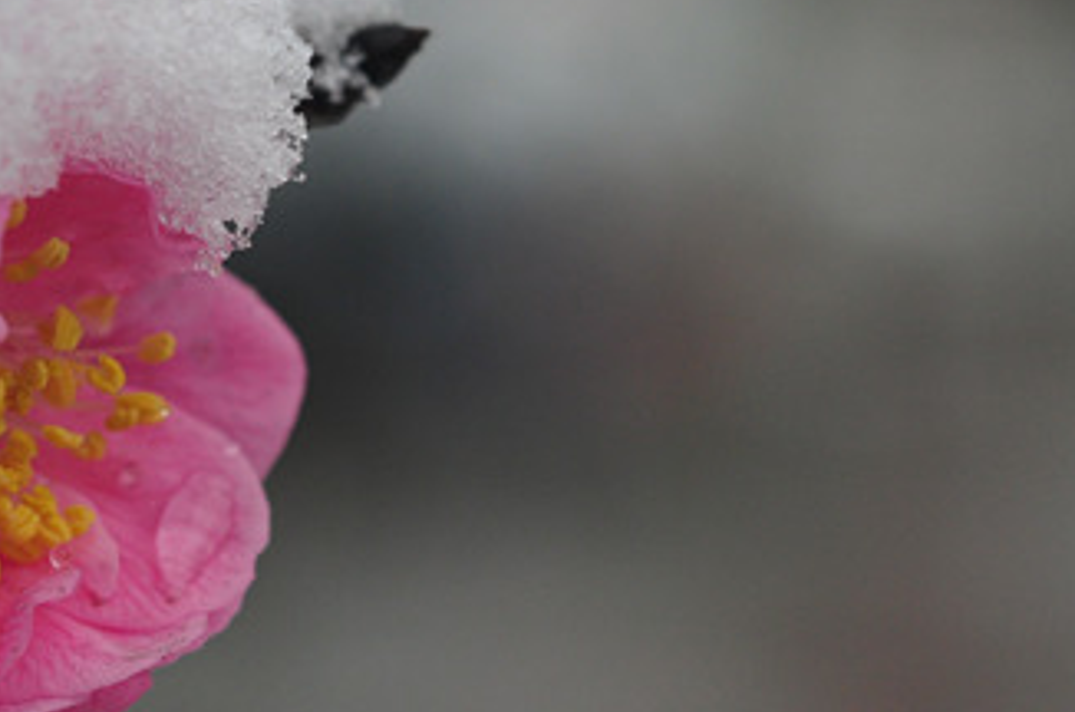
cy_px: 506
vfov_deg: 6.2
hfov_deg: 9.2
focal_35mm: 221
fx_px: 6586
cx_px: -162
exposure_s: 1/500
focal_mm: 60
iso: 320
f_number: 8
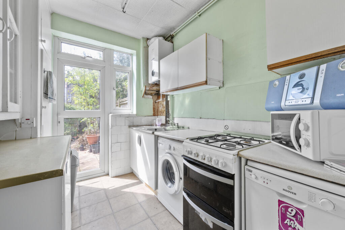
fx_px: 134
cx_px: 172
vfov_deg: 81.1
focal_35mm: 14
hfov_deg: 104.3
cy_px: 115
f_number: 16
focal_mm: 14
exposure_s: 1/2.5
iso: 200
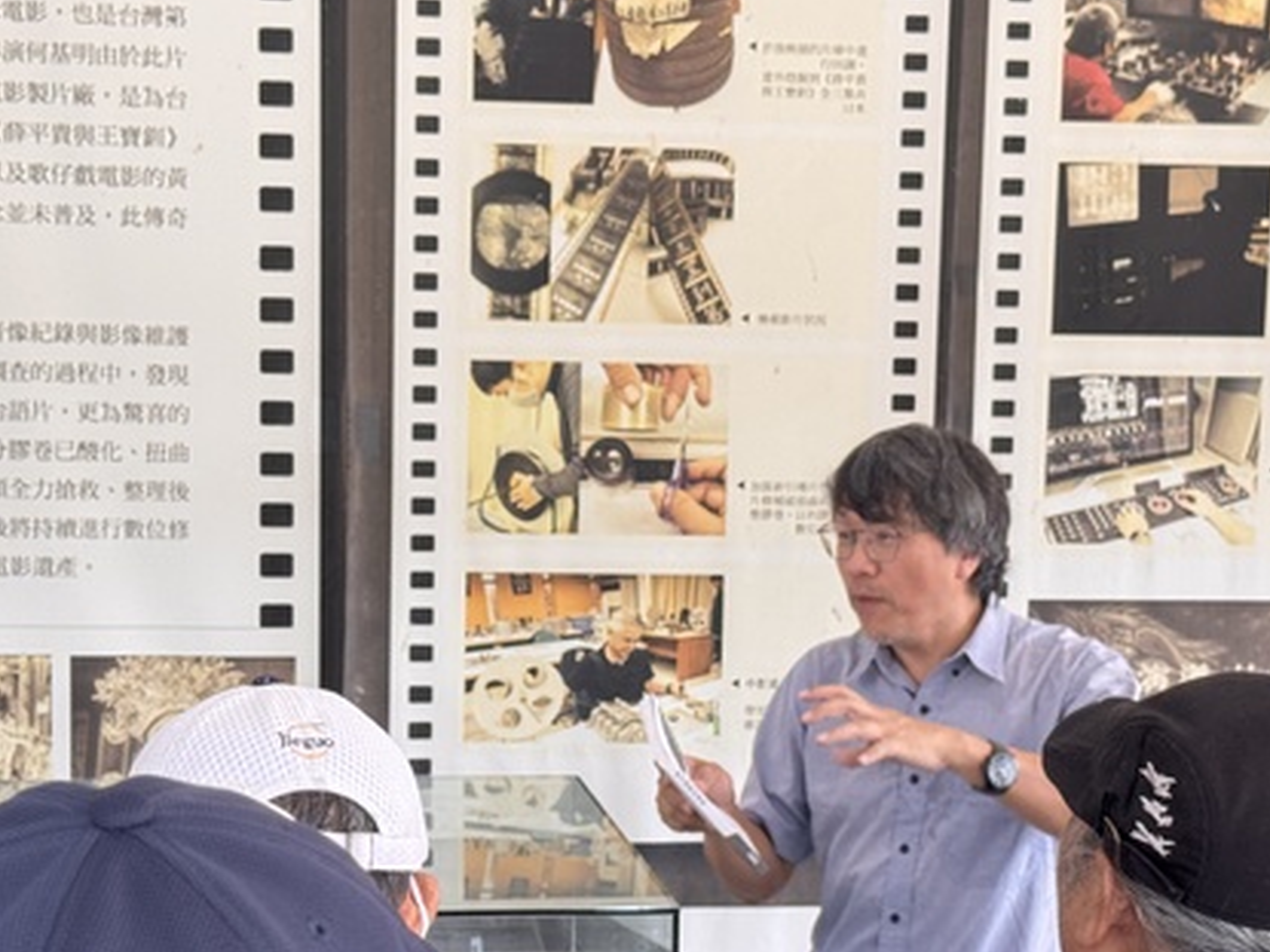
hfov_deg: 24.1
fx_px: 2971
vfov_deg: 18.1
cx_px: 627
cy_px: 681
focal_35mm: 81
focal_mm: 6.76
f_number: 1.78
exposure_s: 1/120
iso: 125
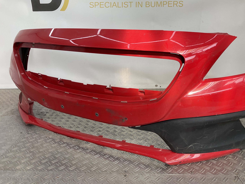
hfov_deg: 61.7
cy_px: 92
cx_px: 122
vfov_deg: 48.2
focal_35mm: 29
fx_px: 205
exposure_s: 1/184
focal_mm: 3
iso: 16
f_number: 1.8
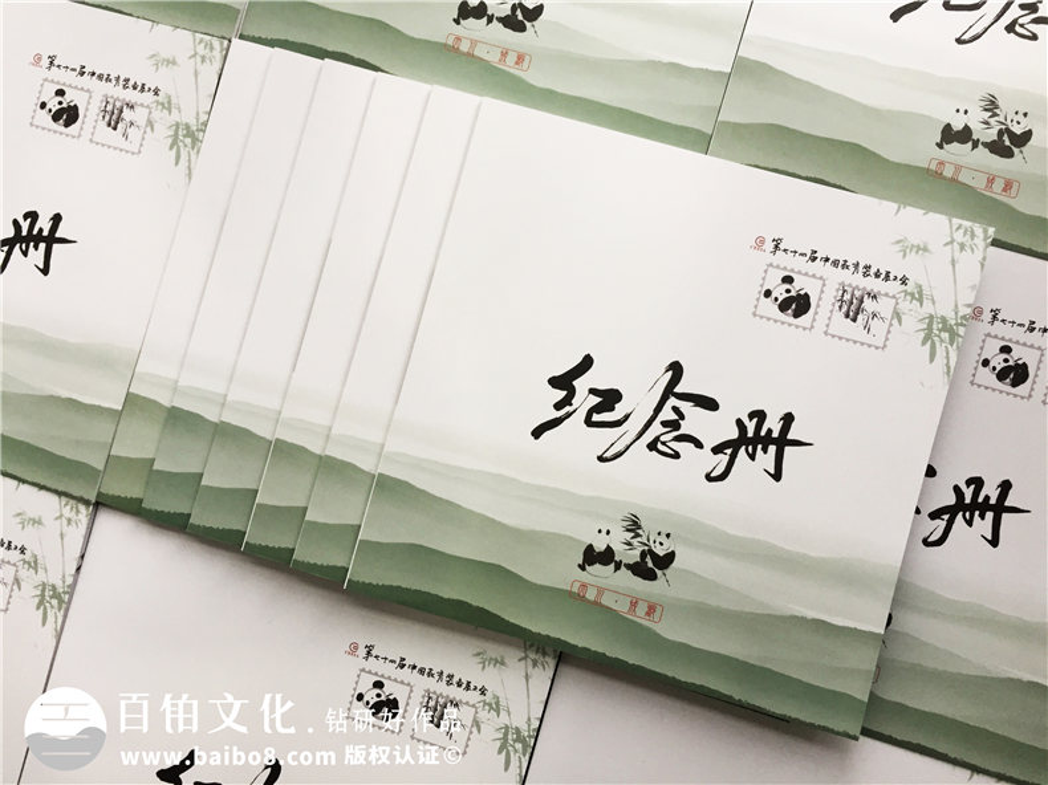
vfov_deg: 48.2
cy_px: 392
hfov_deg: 61.7
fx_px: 878
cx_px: 524
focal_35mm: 29
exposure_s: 1/33
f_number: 2.2
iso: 64
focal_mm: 4.15
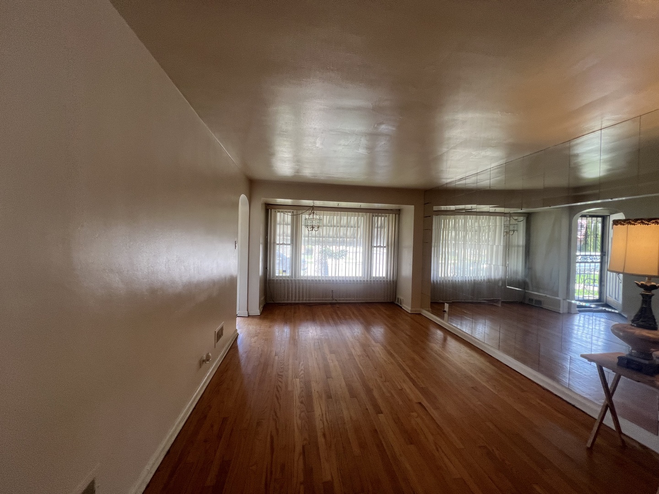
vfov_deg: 89.9
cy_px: 247
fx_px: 247
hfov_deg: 106.2
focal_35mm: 13
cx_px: 330
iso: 100
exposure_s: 1/120
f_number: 1.8
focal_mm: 1.57
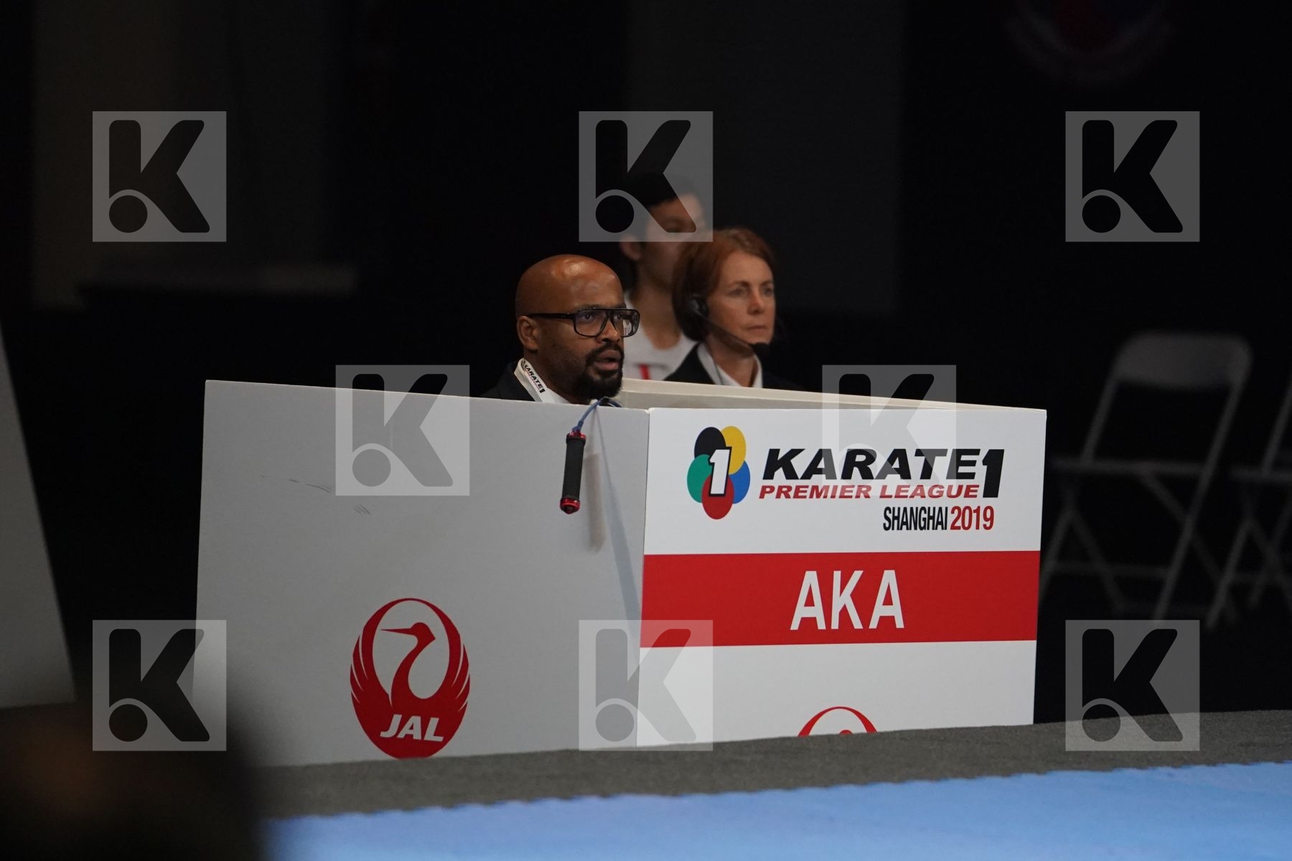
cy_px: 430
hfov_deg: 6.9
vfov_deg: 4.6
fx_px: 10766
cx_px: 646
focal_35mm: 300
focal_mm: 200
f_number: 2.8
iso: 4000
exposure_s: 1/1000
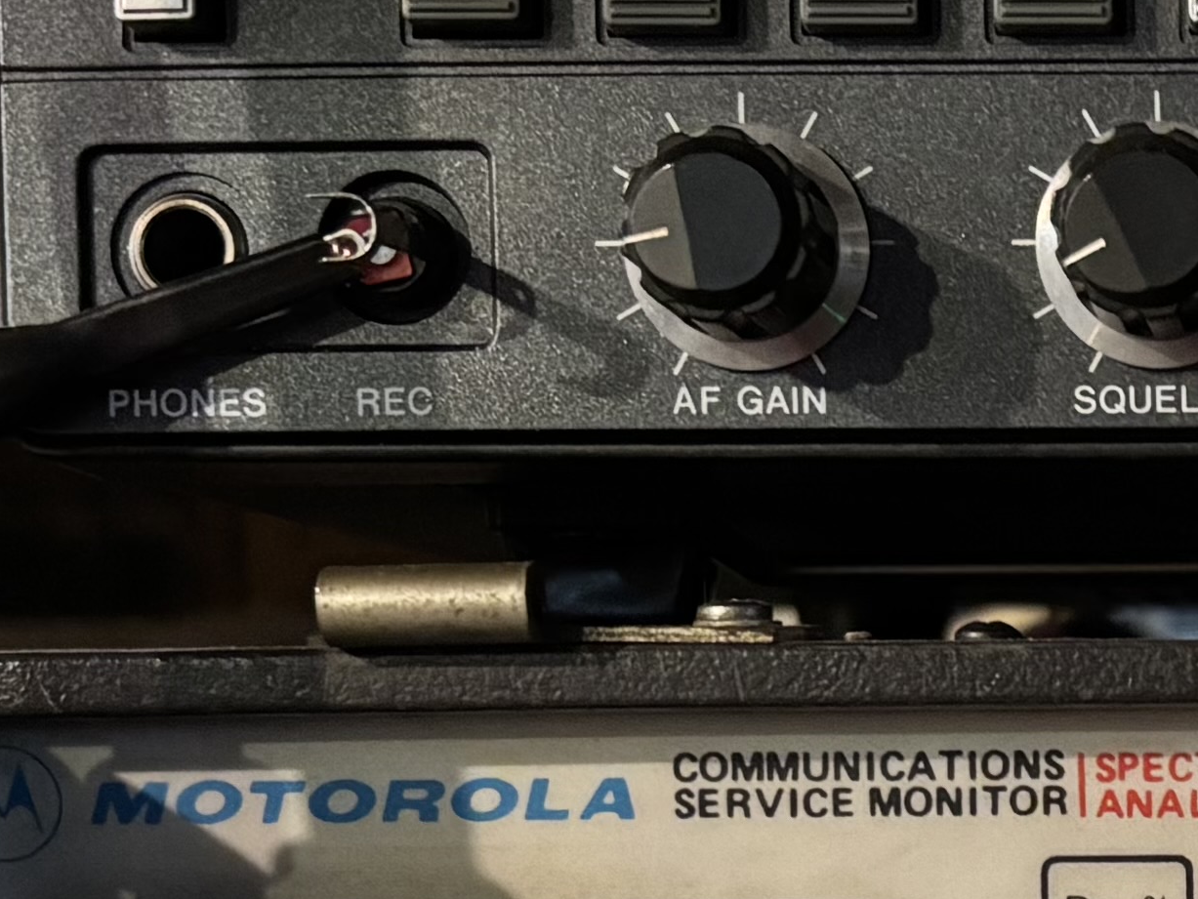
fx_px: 4189
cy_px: 1048
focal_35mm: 121
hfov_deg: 15.5
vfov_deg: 12.0
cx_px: 1536
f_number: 1.6
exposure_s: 1/30
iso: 640
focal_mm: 5.96
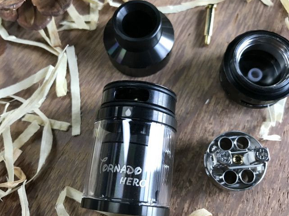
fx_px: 292
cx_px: 144
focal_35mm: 35
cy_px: 110
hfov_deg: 52.6
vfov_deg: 40.7
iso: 32
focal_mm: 3.99
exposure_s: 1/33
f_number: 1.8
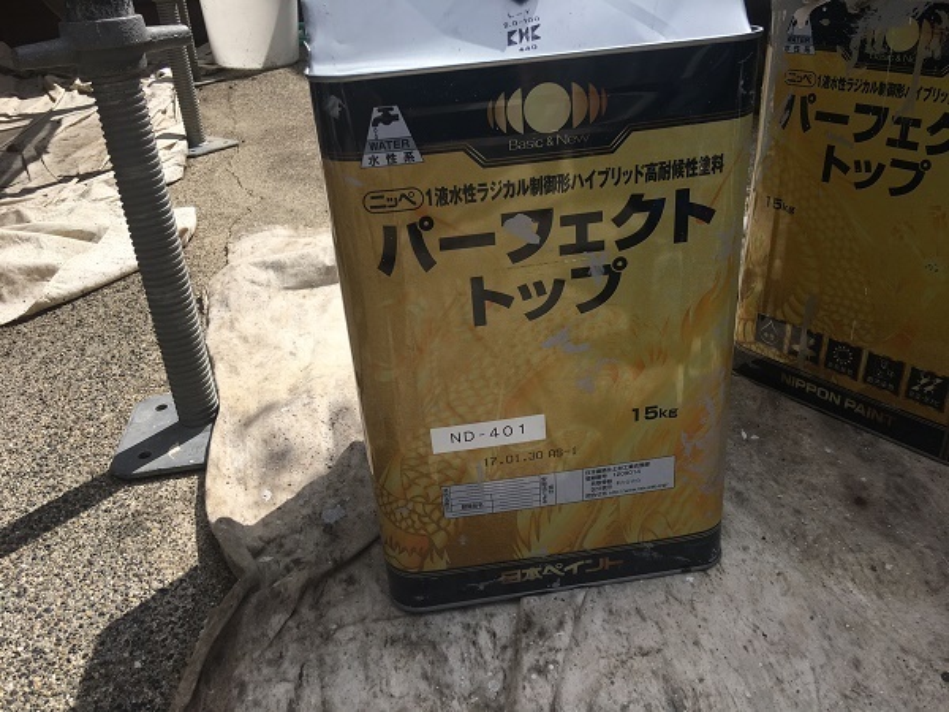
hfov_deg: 61.7
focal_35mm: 29
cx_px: 474
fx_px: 795
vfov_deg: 48.2
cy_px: 356
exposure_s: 1/1789
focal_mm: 4.15
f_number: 2.2
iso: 25
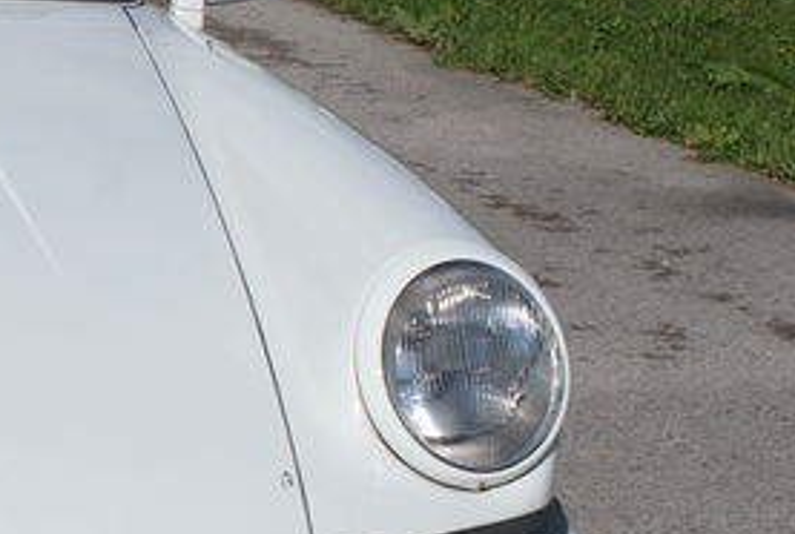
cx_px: -304
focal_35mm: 145
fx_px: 3217
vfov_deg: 9.5
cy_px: 324
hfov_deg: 13.5
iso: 100
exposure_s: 1/500
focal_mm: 35
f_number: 9
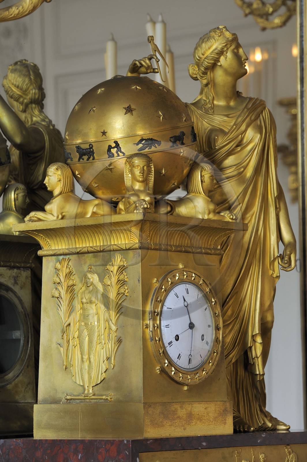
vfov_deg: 16.4
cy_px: 231
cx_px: 154
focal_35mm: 125
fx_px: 1602
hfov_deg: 10.9
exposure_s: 1/1.67
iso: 200
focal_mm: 125
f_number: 9
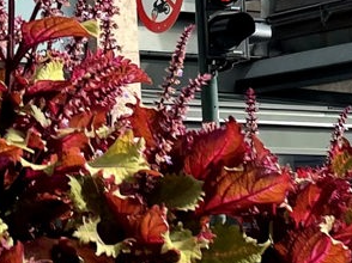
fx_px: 1727
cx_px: 32
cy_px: -218
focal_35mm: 170
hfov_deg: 11.6
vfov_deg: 8.4
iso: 32
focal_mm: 4.2
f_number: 1.6
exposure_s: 1/2564
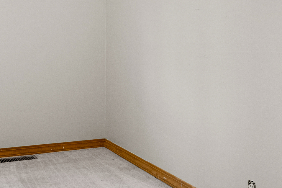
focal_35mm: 45
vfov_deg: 29.5
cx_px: 98
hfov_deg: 43.1
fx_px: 352
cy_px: 53
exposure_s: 1/10
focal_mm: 14
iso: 320
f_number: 6.3
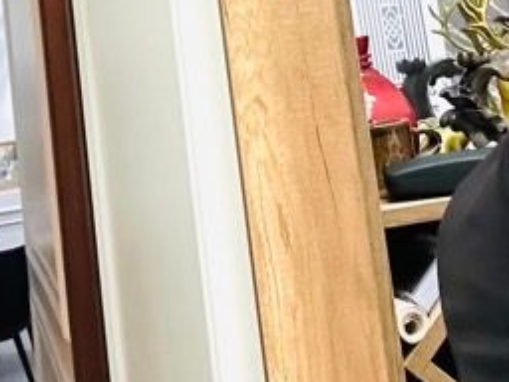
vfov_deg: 14.9
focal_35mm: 92
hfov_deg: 21.3
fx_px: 1353
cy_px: -187
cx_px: 233
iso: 250
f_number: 1.9
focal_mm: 2.69
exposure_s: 1/50
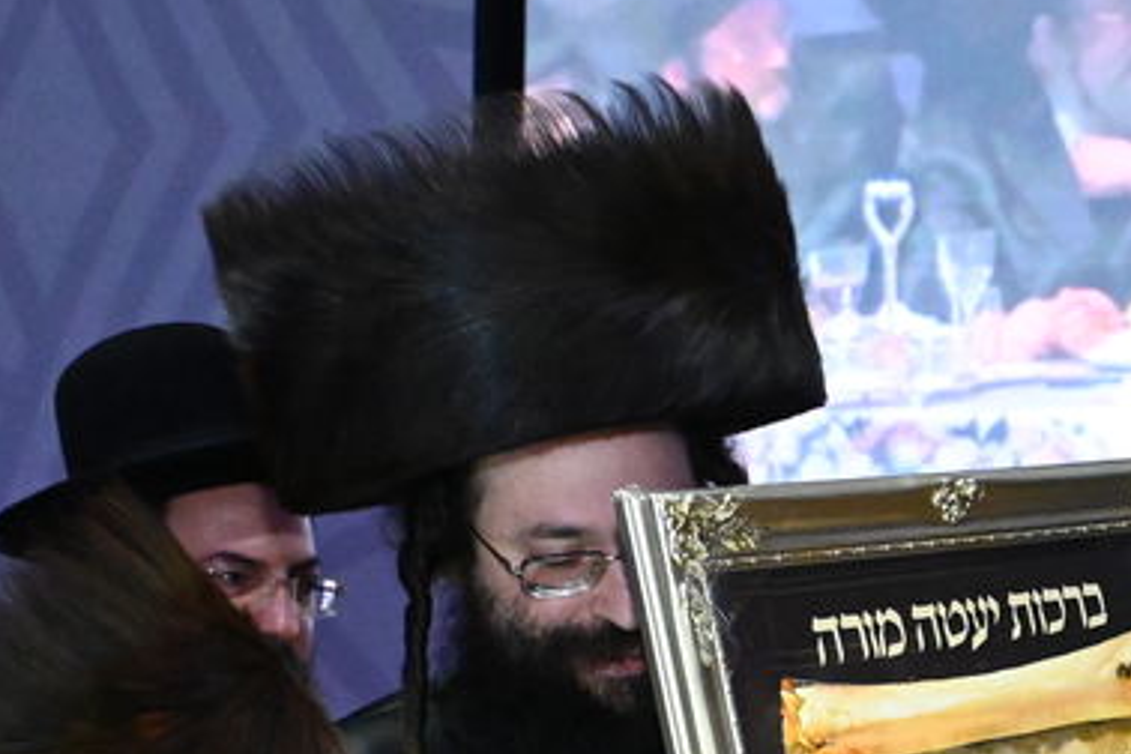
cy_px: 1061
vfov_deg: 11.7
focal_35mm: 113
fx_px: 3545
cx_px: 1508
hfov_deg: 17.0
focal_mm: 30.5
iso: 8000
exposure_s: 1/125
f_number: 8
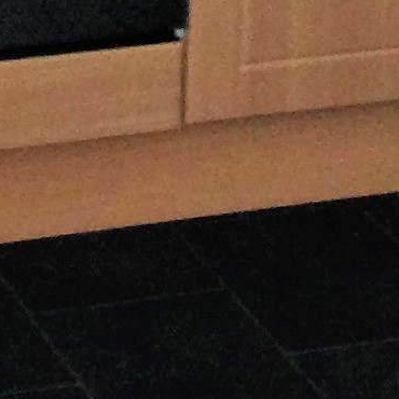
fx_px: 3351
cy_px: -457
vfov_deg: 6.6
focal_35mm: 257
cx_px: -108
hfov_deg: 6.8
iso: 100
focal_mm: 4.12
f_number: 2.4
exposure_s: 1/20
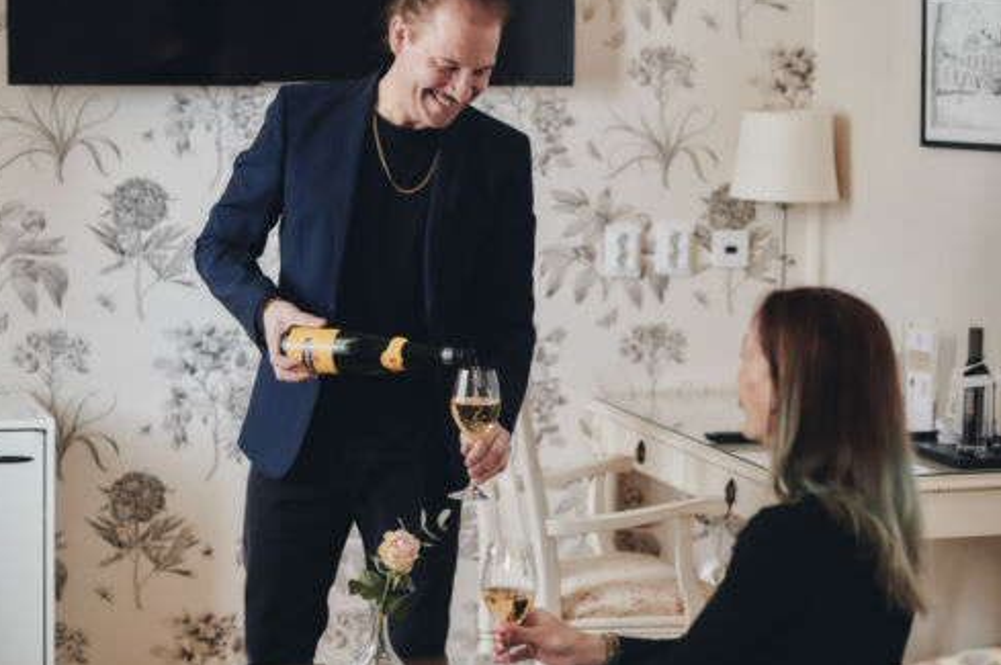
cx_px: 497
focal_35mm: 87
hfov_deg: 23.4
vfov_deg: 15.7
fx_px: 2417
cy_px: 330
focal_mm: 85
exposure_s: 1/200
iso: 800
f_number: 2.8
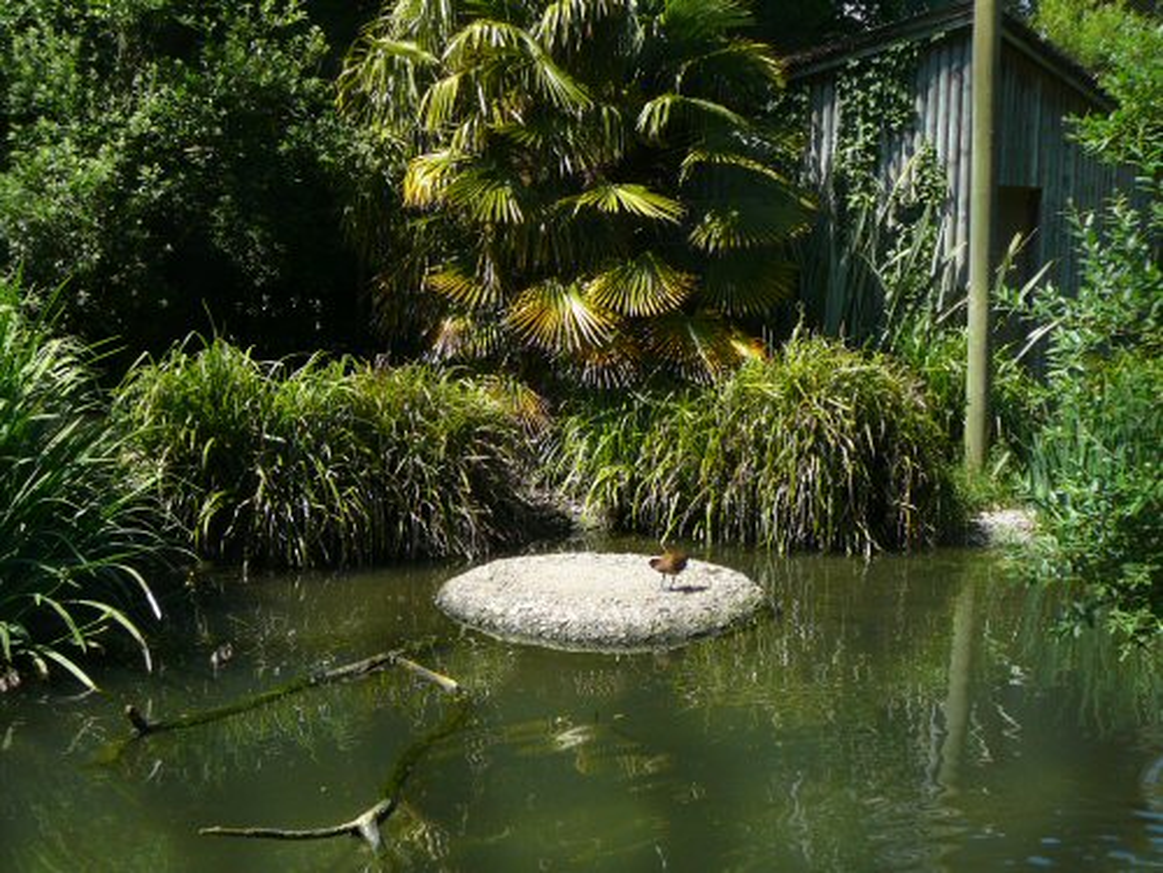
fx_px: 1579
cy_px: 436
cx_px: 582
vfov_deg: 30.9
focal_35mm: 47
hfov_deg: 40.4
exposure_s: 1/320
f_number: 3.3
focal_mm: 7
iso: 80
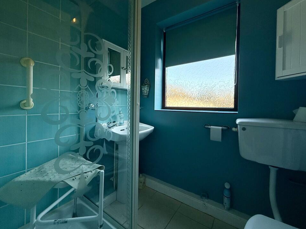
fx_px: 133
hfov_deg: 98.2
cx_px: 156
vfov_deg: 81.6
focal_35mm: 15
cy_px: 107
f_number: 2.2
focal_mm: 2.22
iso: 64
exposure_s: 1/217
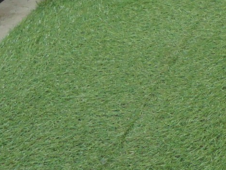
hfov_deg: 14.2
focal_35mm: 116
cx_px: 451
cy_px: -230
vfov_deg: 10.9
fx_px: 758
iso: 400
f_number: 2.8
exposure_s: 1/25
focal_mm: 5.1
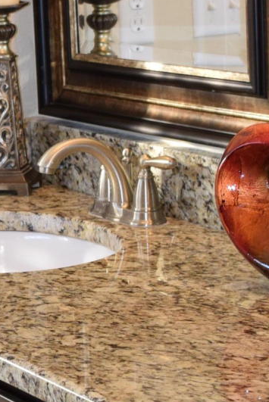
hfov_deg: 8.3
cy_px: 219
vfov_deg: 12.5
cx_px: -67
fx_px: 1833
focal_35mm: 164
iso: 560
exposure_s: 1/125
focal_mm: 29
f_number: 5.6
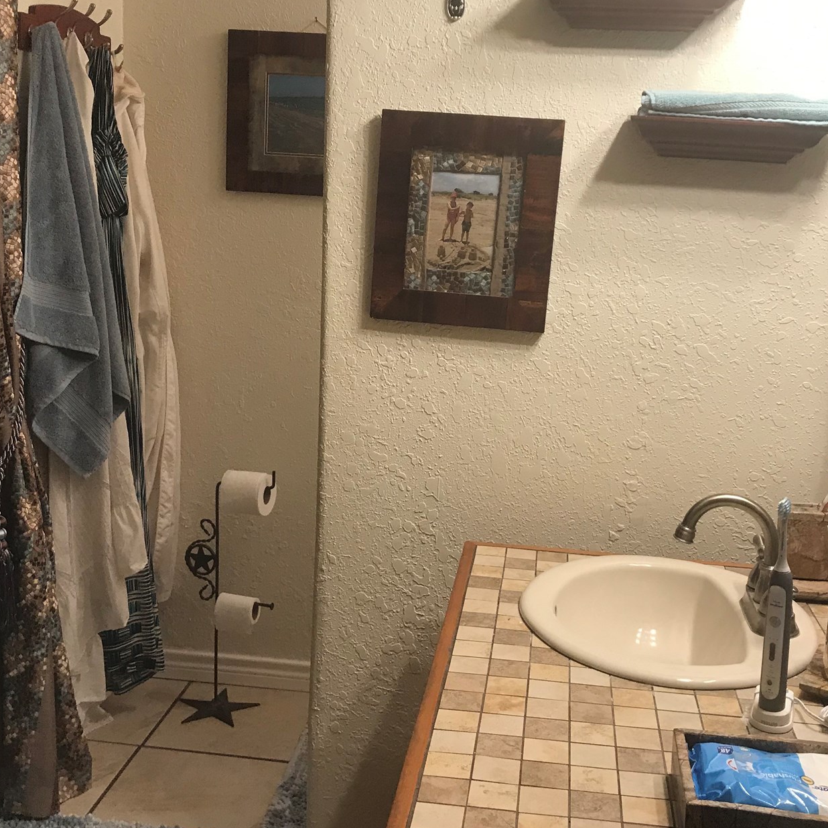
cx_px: 408
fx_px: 1110
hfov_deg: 40.9
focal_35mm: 41
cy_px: 360
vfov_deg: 40.8
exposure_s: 1/30
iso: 25
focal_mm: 3.99
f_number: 1.8
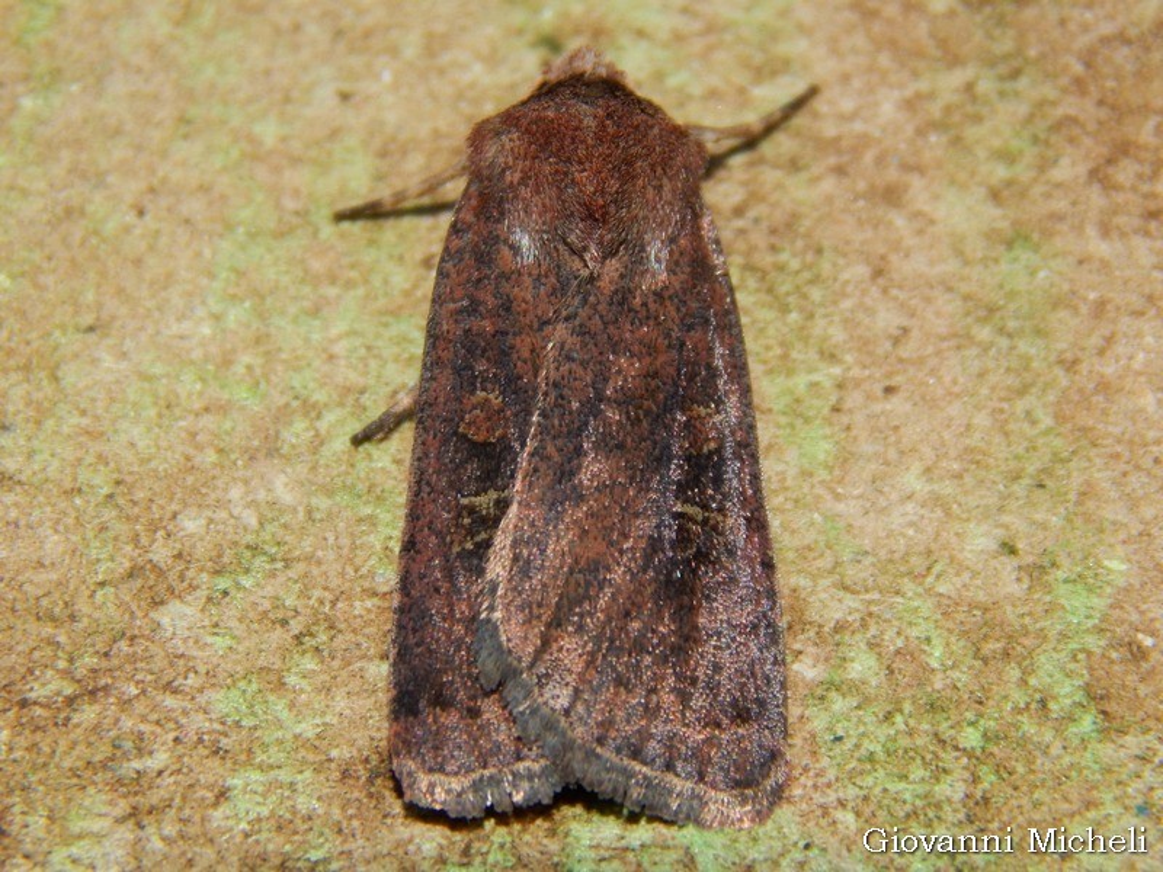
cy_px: 436
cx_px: 582
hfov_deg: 9.5
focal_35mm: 209
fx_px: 7022
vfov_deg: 7.1
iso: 200
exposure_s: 1/30
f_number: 10.9
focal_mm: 37.1
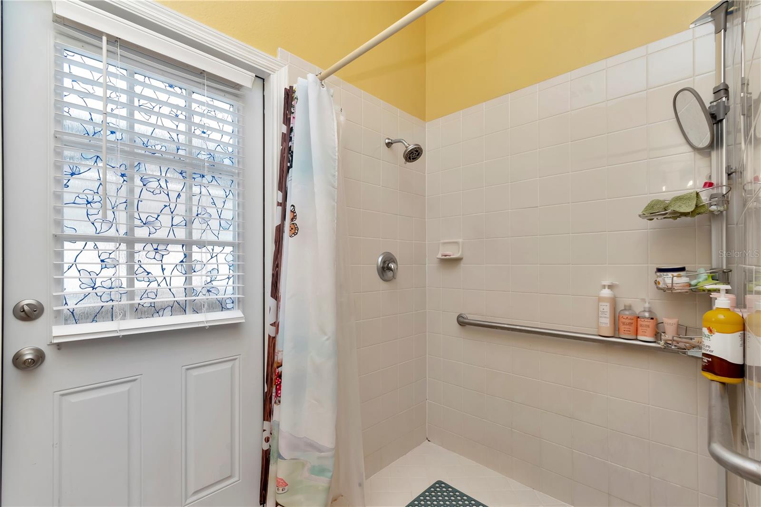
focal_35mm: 15
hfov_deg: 100.4
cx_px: 380
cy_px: 254
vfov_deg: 77.3
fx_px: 317
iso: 500
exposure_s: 1/160
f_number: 8
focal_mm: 10
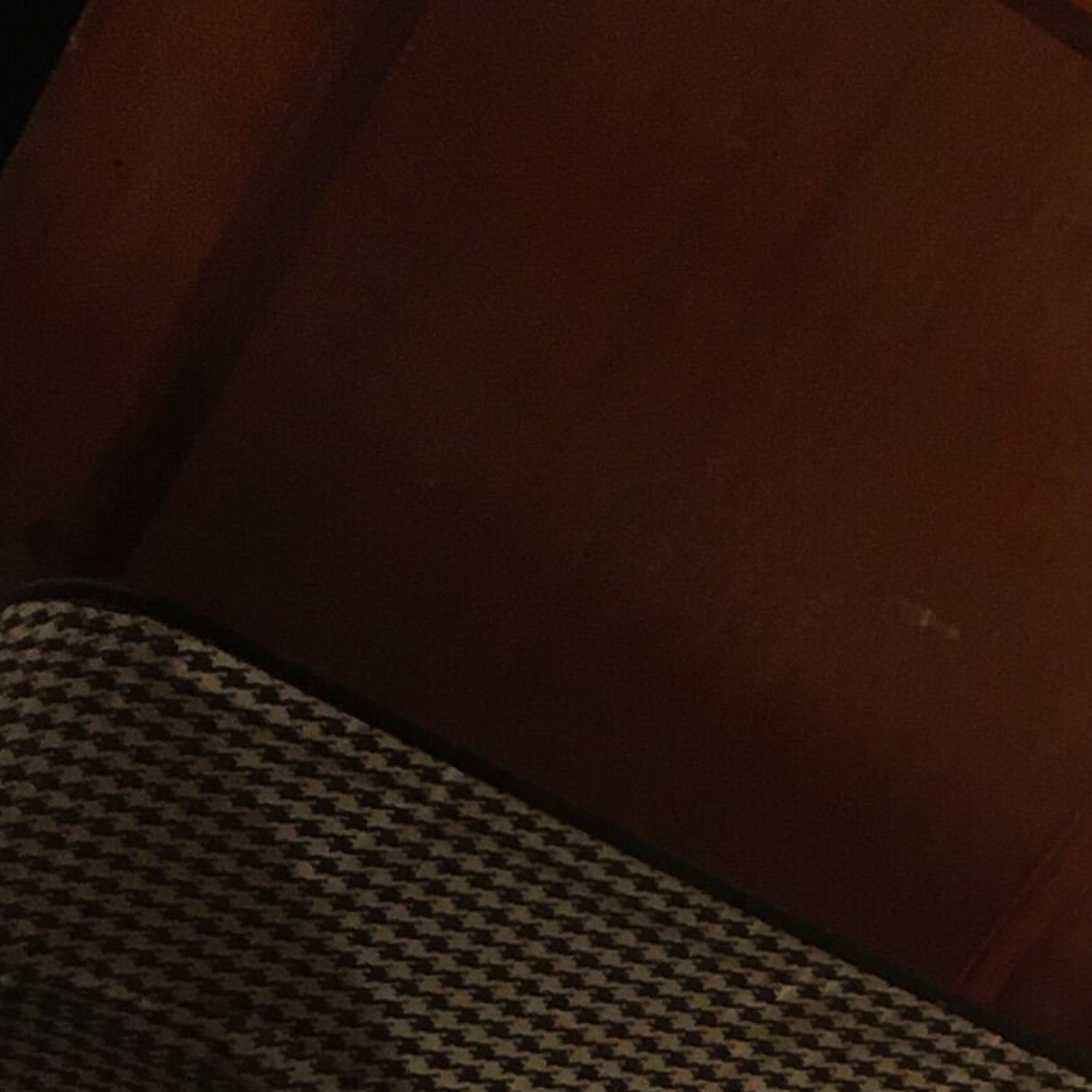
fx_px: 4319
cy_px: 1494
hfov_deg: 13.9
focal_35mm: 121
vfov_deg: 13.8
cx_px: 1366
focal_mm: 4.15
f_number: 2.2
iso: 125
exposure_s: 1/33
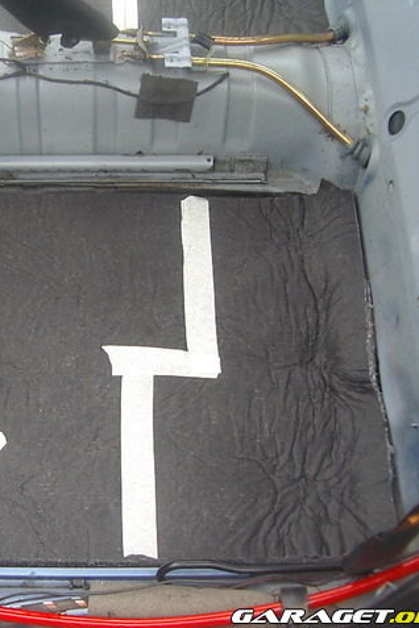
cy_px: 313
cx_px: 36
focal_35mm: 53
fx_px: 925
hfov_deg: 24.7
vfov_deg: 37.5
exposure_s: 1/60
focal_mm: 5.8
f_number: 2.6
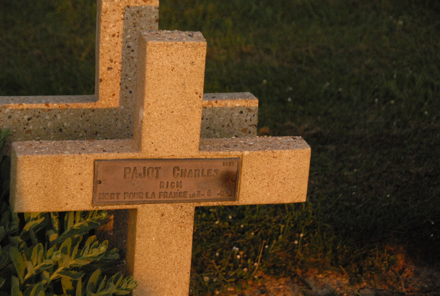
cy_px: 148
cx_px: 220
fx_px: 1378
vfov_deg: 12.2
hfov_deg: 18.1
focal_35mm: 112
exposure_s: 1/1600
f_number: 7.1
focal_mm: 75
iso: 1600
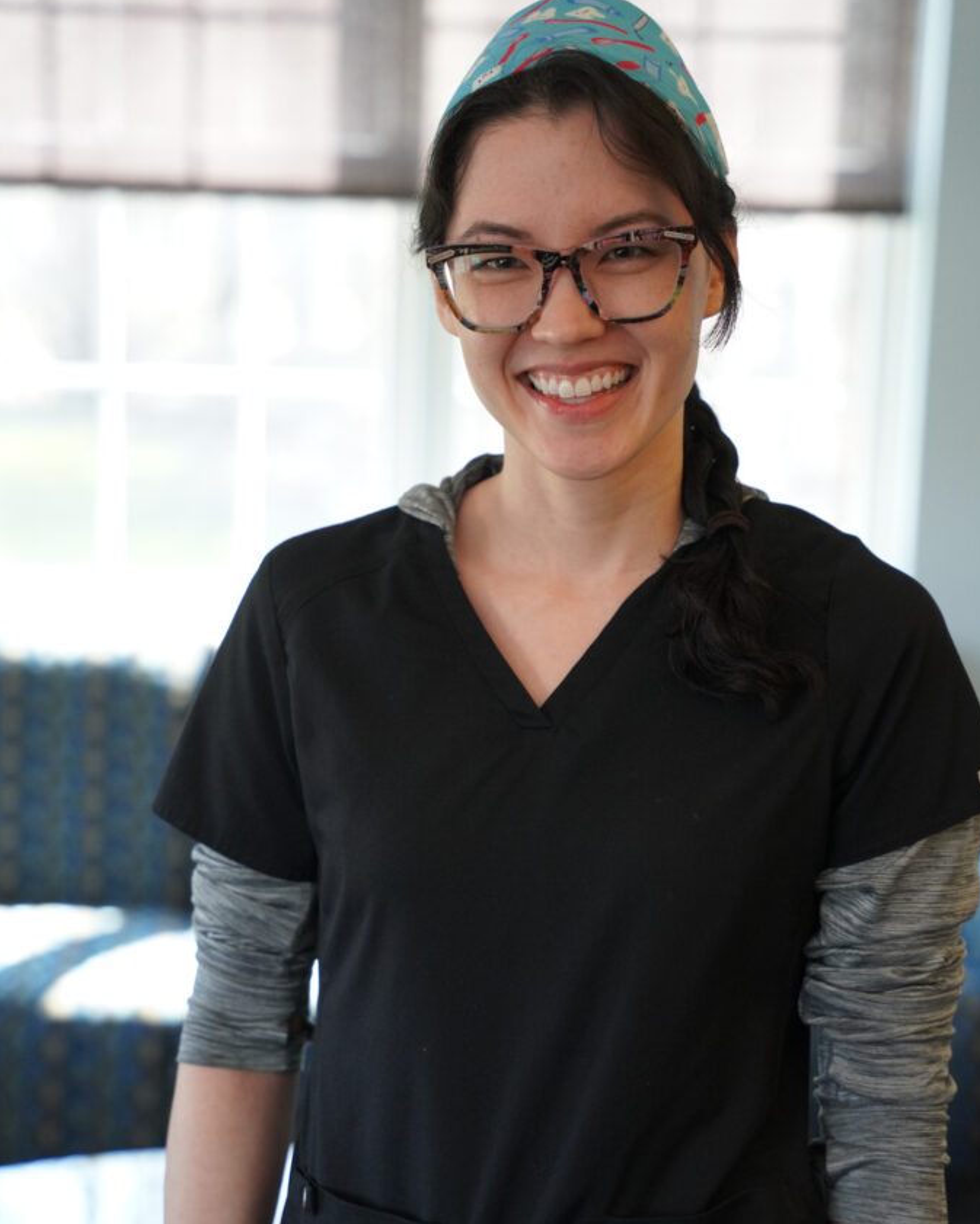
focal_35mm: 80
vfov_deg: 23.8
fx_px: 2900
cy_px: 690
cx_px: 494
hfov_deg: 19.2
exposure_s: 1/500
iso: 3200
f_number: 2.8
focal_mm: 70
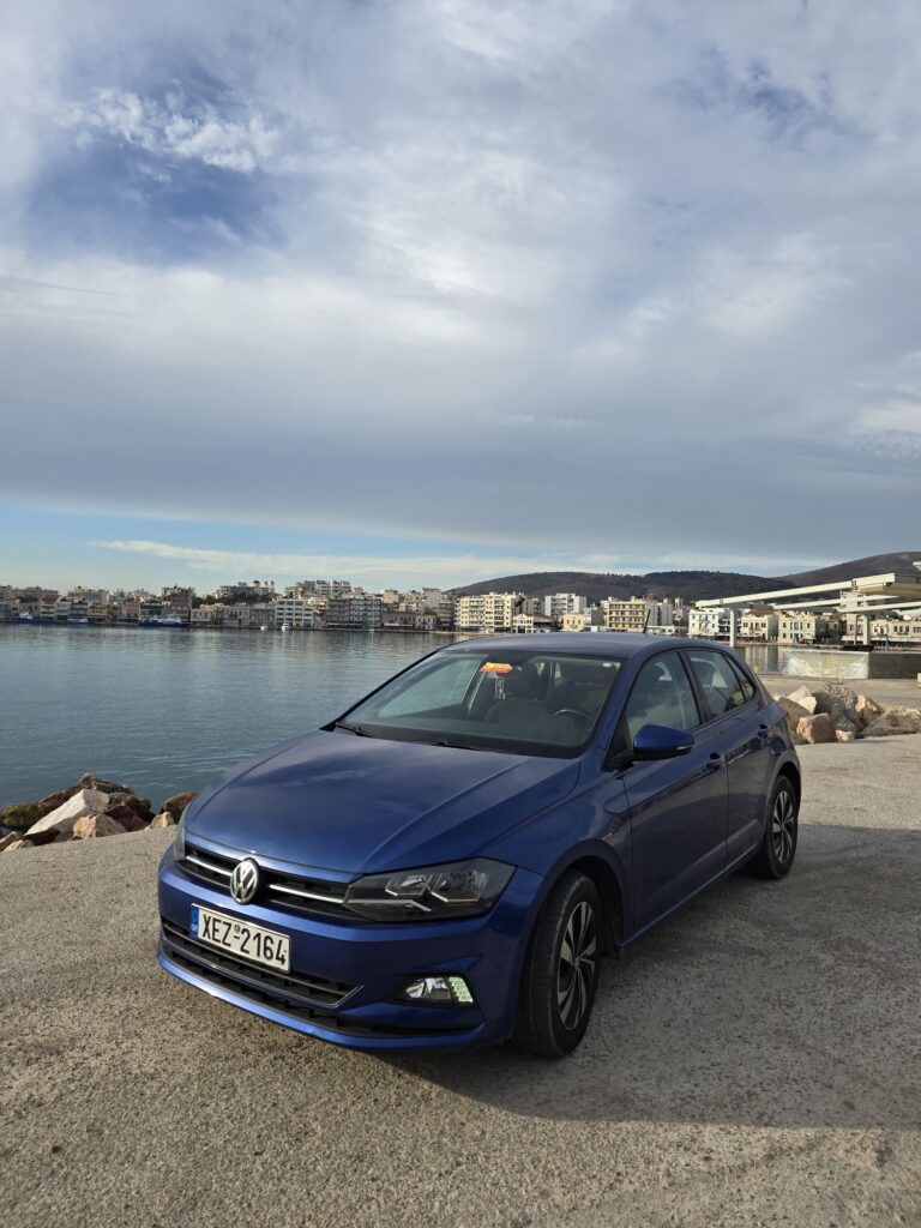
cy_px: 614
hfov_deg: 58.9
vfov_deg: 73.9
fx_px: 816
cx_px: 460
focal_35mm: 23
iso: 12
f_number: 1.7
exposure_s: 1/607
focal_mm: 6.3
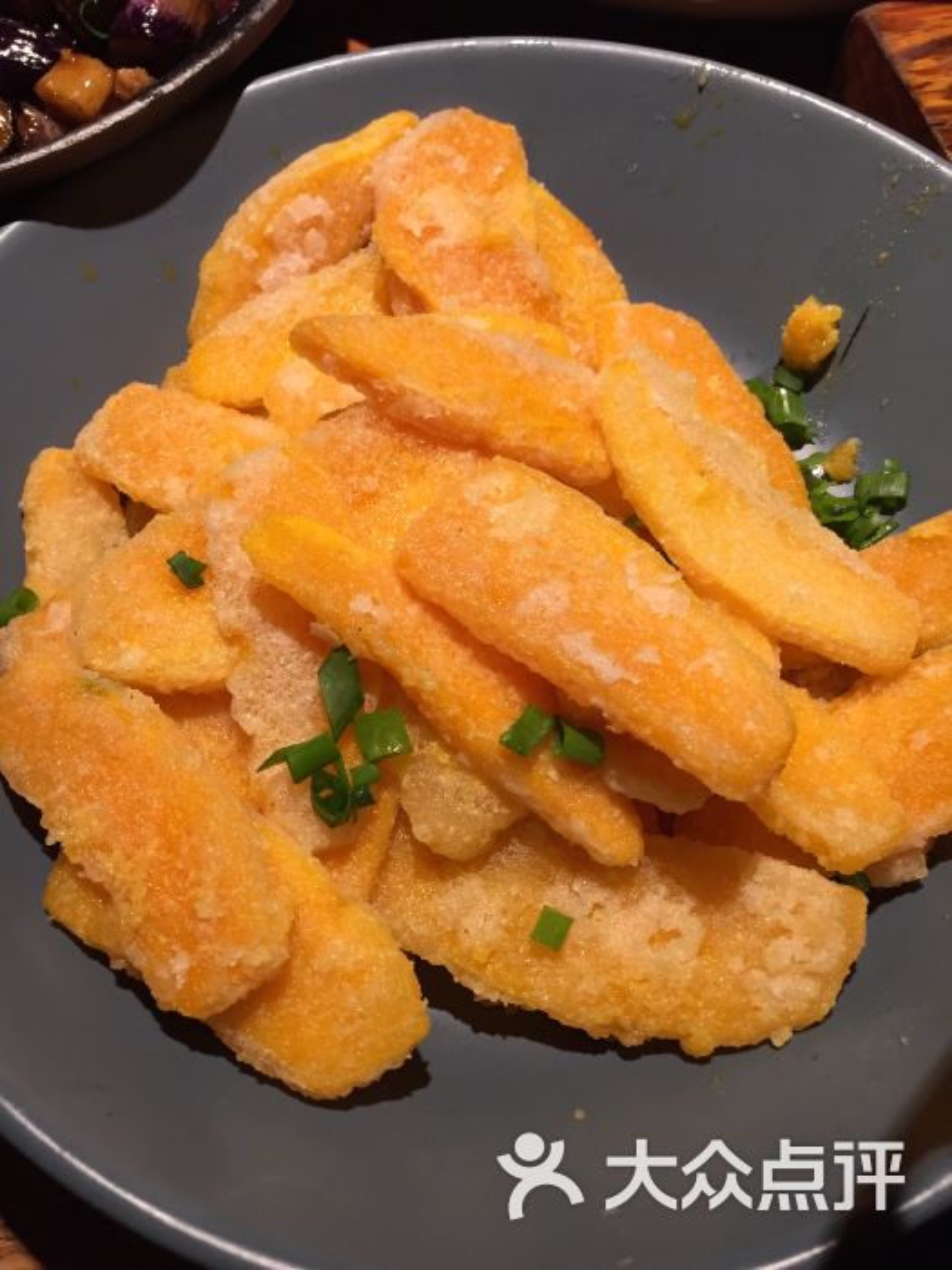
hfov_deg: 48.2
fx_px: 1063
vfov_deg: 61.7
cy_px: 635
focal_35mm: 29
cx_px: 476
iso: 64
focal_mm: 4.15
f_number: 2.2
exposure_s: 1/33
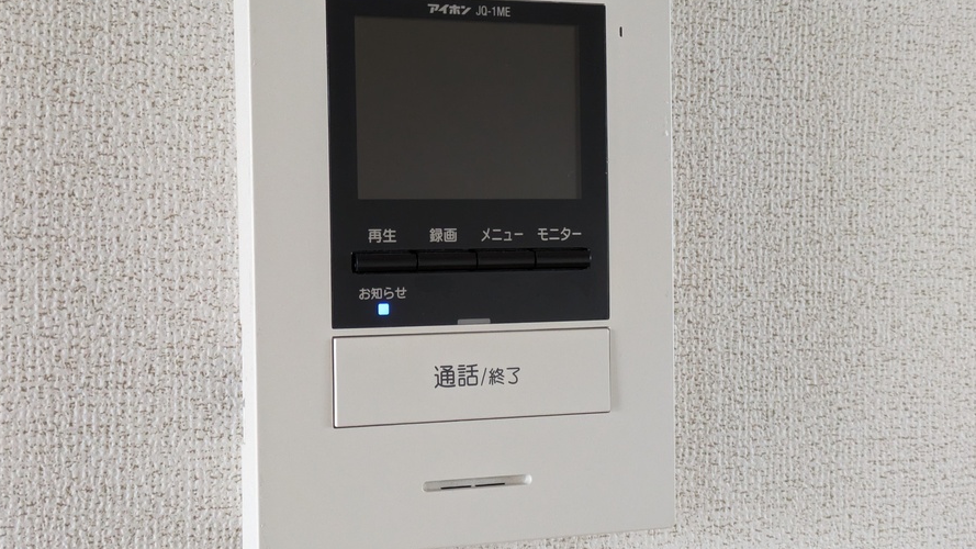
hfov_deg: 34.9
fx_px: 1553
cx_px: 489
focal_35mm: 60
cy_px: 260
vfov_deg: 20.0
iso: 464
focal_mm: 5.43
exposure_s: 1/120
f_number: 1.89
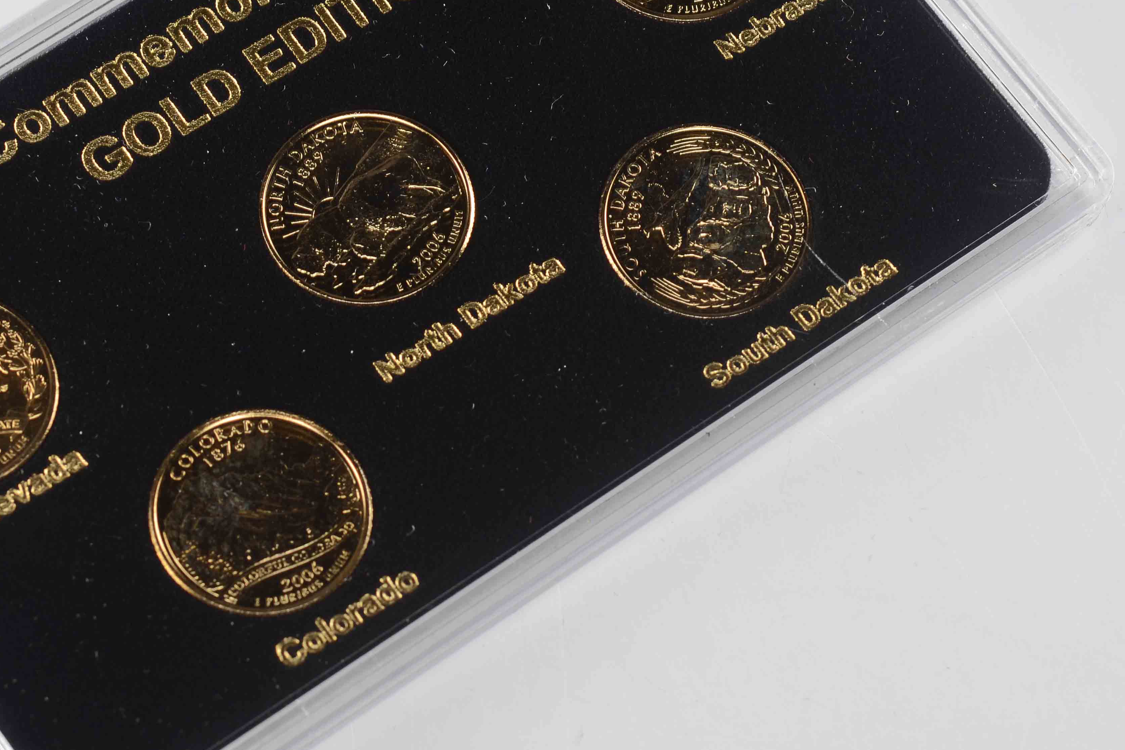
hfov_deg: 15.5
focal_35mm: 132
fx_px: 4125
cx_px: 373
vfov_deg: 10.4
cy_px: 261
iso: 100
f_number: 10
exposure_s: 1/80
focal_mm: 60
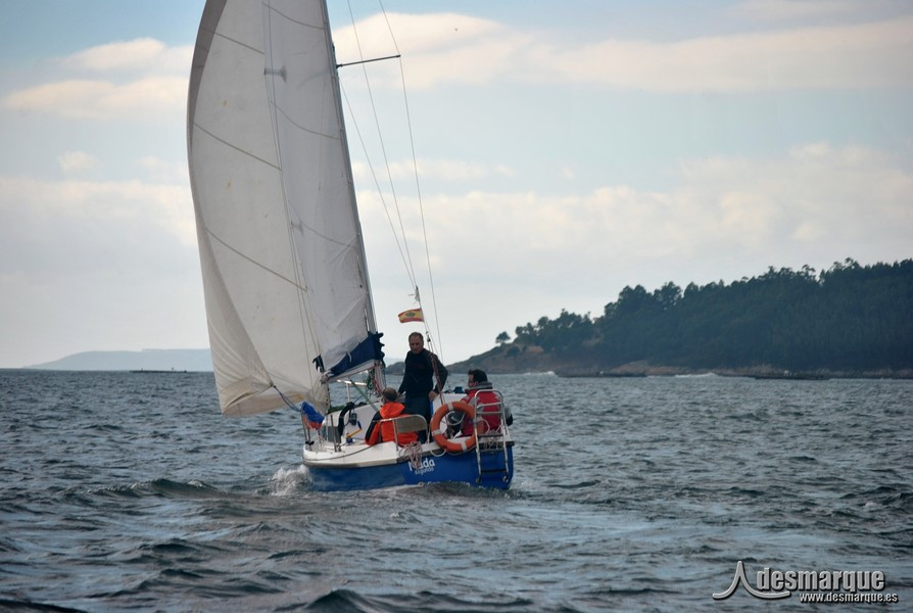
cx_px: 456
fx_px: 4422
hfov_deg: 11.8
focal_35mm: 174
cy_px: 306
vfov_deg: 7.9
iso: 100
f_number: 5.6
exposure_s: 1/500
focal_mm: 116
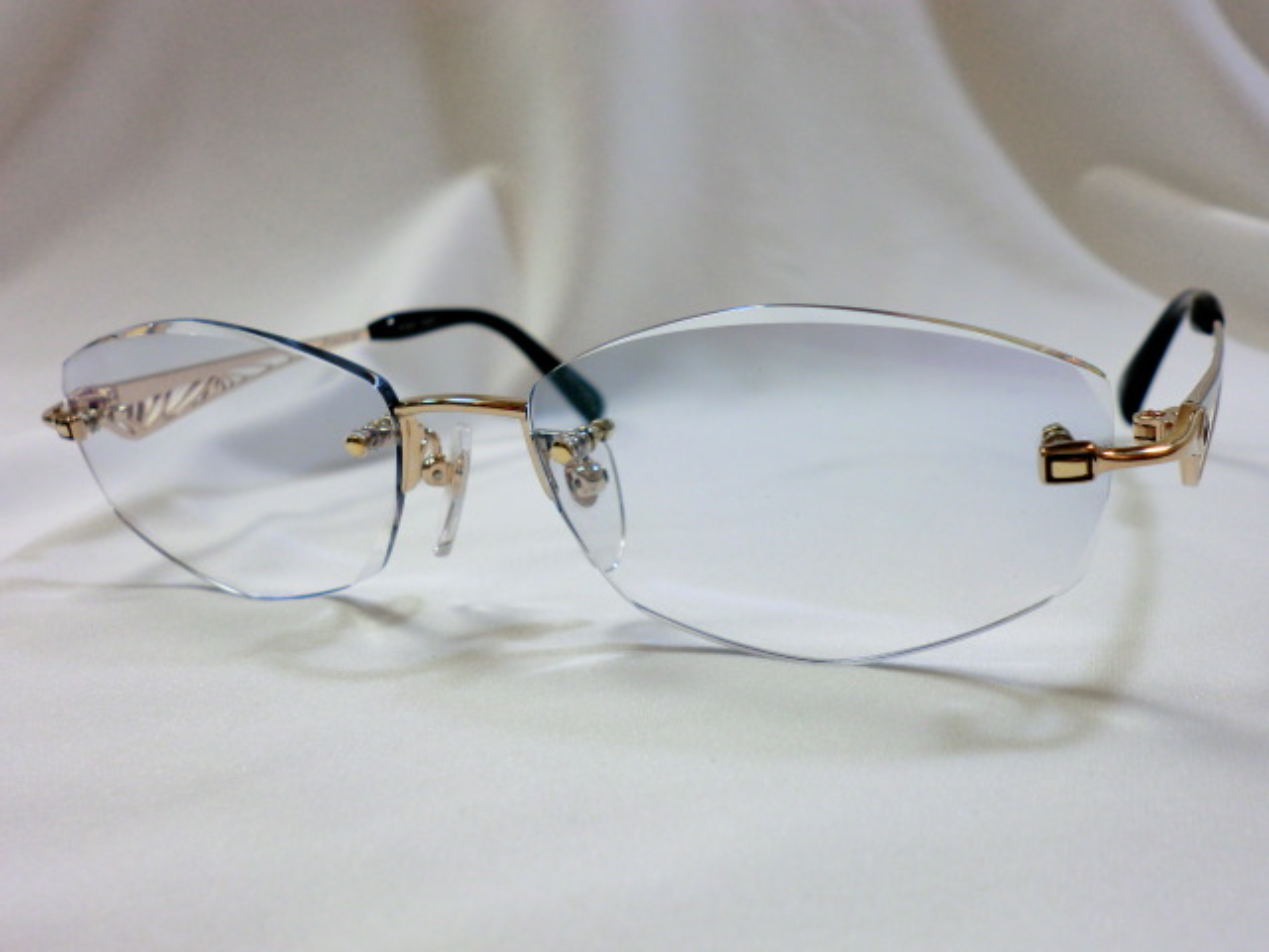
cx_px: 634
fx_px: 1173
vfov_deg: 44.2
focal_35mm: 32
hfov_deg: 56.8
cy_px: 476
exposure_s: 1/60
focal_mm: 5.8
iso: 80
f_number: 3.5
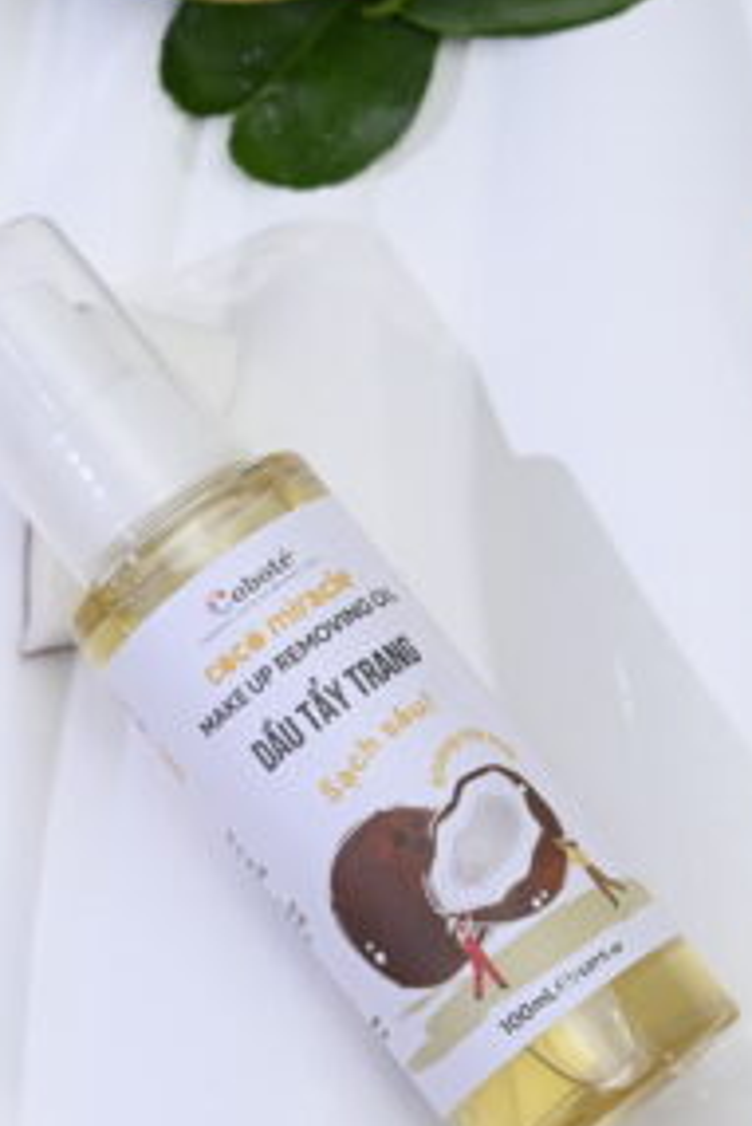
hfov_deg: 9.0
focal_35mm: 153
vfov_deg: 13.4
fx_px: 4788
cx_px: 220
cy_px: 543
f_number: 5.6
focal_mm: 73
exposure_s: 1/125
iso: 320
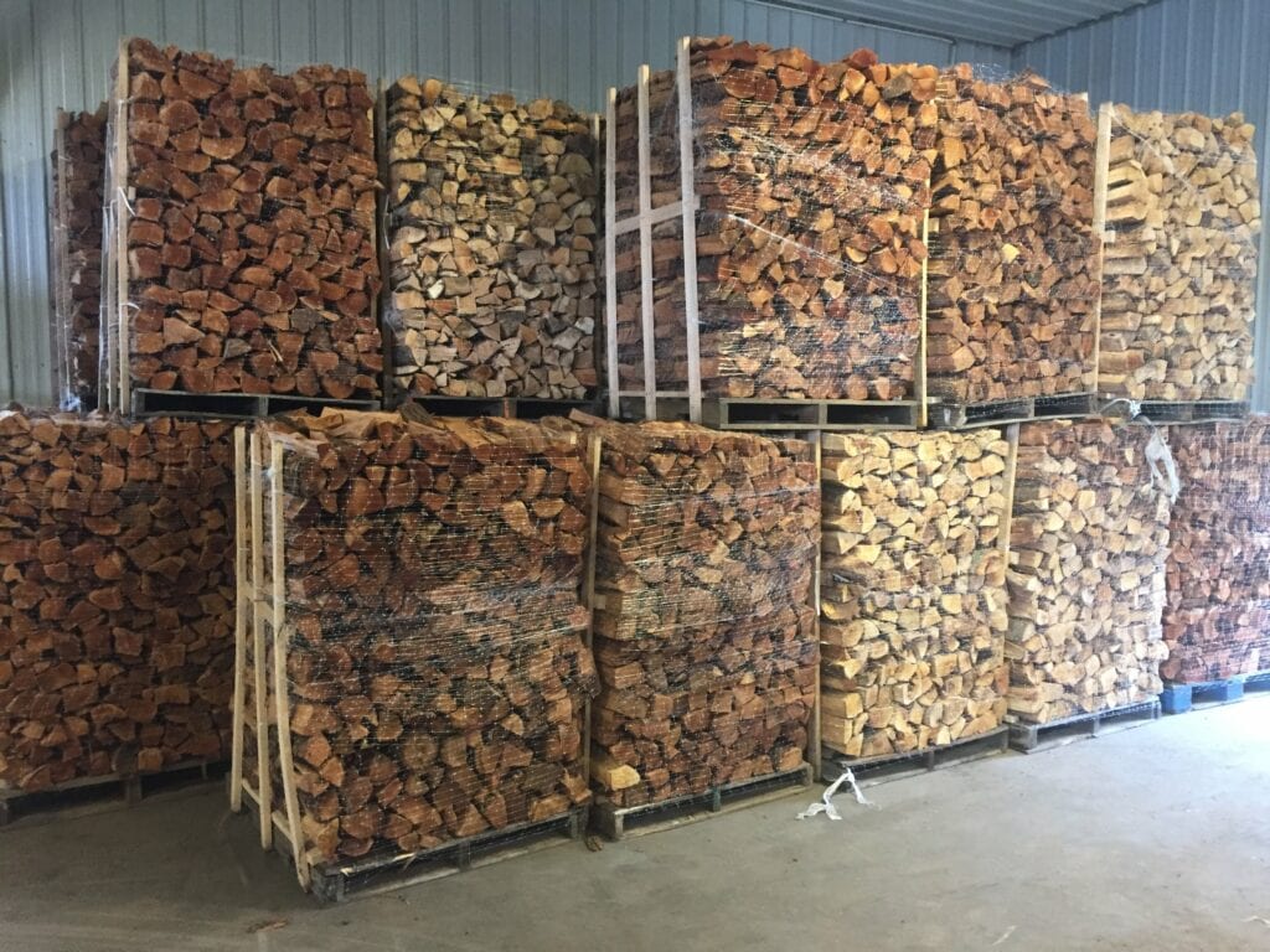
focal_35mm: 29
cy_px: 476
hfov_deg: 61.7
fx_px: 1064
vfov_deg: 48.2
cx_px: 635
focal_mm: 4.15
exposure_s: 1/30
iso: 200
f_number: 2.2
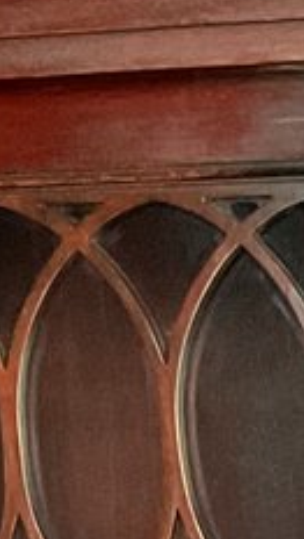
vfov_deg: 9.6
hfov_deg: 5.4
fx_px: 2944
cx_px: 1101
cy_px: 1170
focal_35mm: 206
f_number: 1.8
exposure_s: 1/30
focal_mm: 3
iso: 250
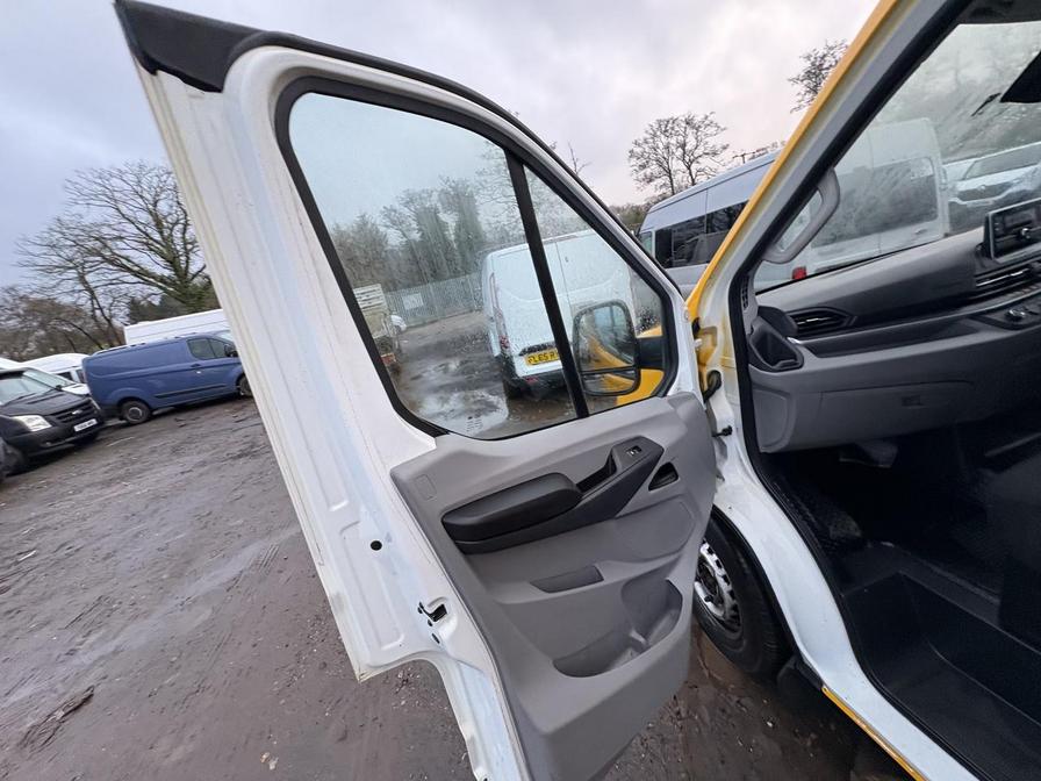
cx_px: 520
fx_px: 421
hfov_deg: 102.1
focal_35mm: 14
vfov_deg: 85.7
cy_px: 390
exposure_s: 1/99
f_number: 2.2
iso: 200
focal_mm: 2.22
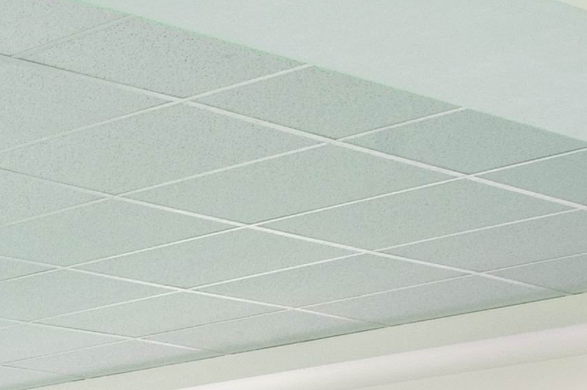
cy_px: 872
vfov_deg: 10.2
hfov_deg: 13.2
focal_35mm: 120
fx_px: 1954
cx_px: -774
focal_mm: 16
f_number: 11
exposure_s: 1/1.67
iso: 200
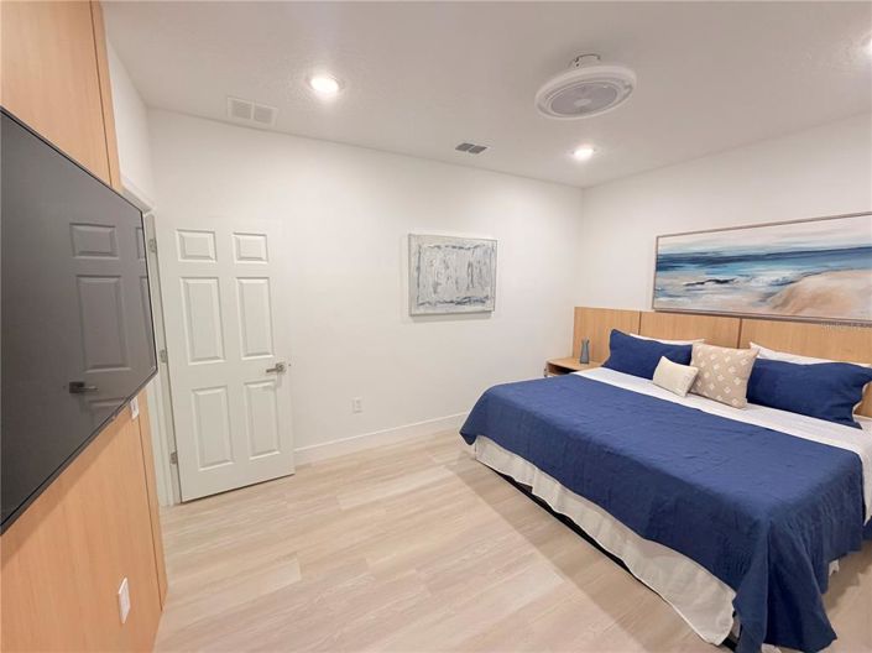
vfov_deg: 85.6
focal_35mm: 14
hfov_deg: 102.1
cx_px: 436
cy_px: 326
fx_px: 352
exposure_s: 1/120
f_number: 2.2
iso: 250
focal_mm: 2.22
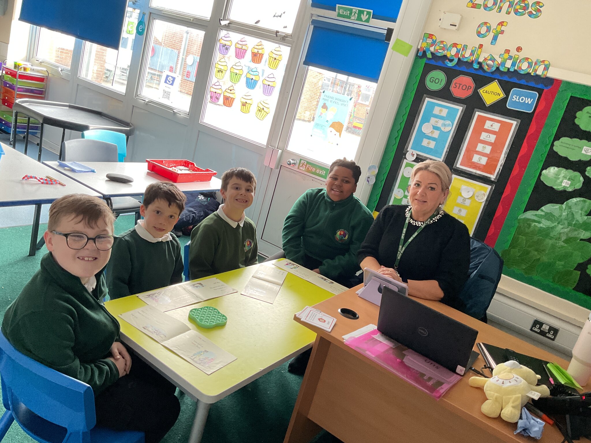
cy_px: 222
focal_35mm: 29
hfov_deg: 61.7
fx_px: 495
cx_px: 296
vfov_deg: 48.2
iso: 80
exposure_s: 1/60
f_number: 1.8
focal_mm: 3
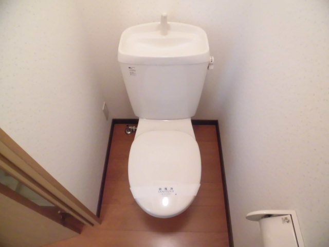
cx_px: 164
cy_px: 124
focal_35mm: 24
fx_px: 228
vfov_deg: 56.8
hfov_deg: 71.6
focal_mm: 4.3
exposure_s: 1/25
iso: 800
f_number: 3.1
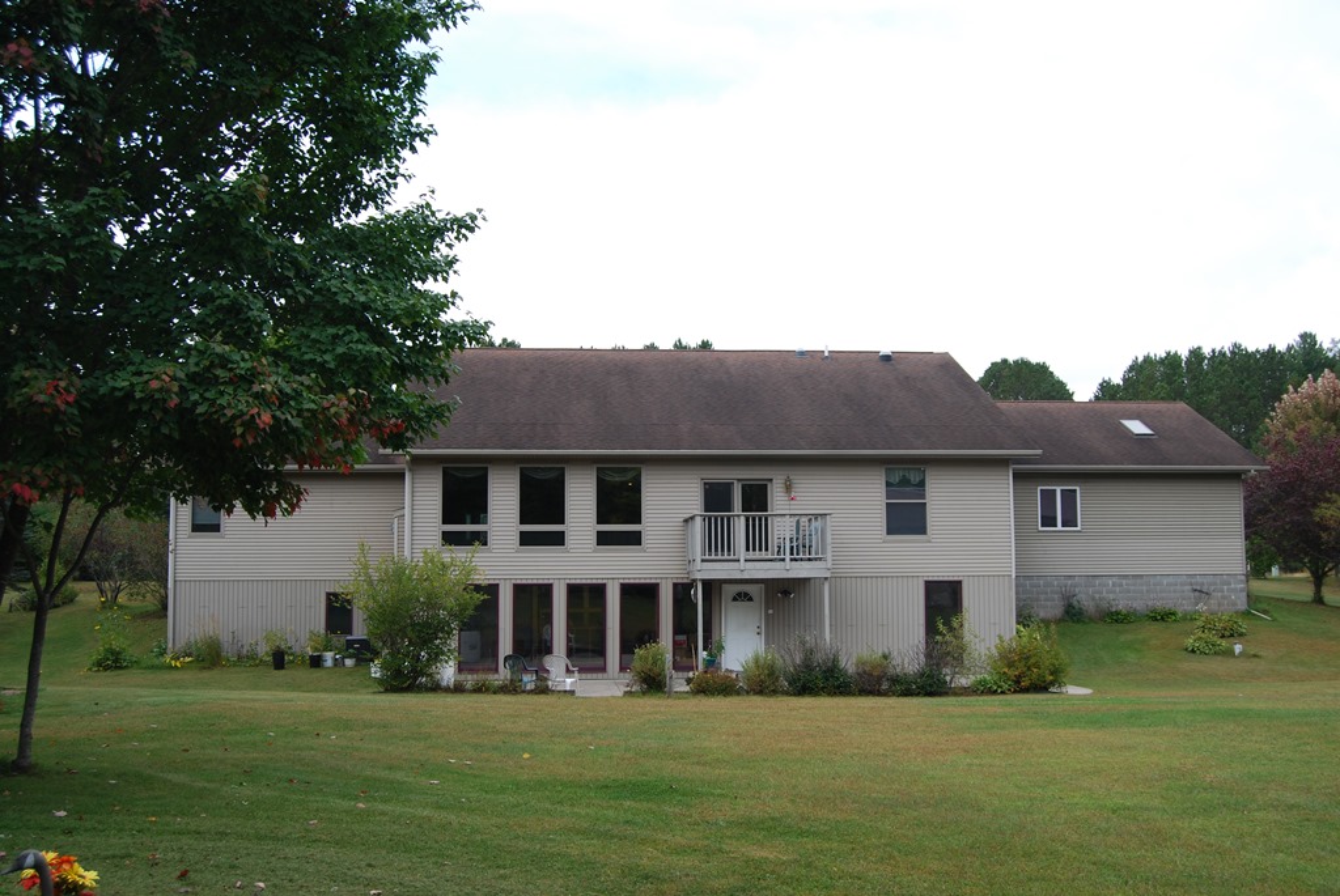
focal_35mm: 36
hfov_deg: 53.1
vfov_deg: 37.0
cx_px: 670
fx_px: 1341
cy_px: 448
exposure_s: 1/200
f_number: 7.1
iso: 100
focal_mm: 24
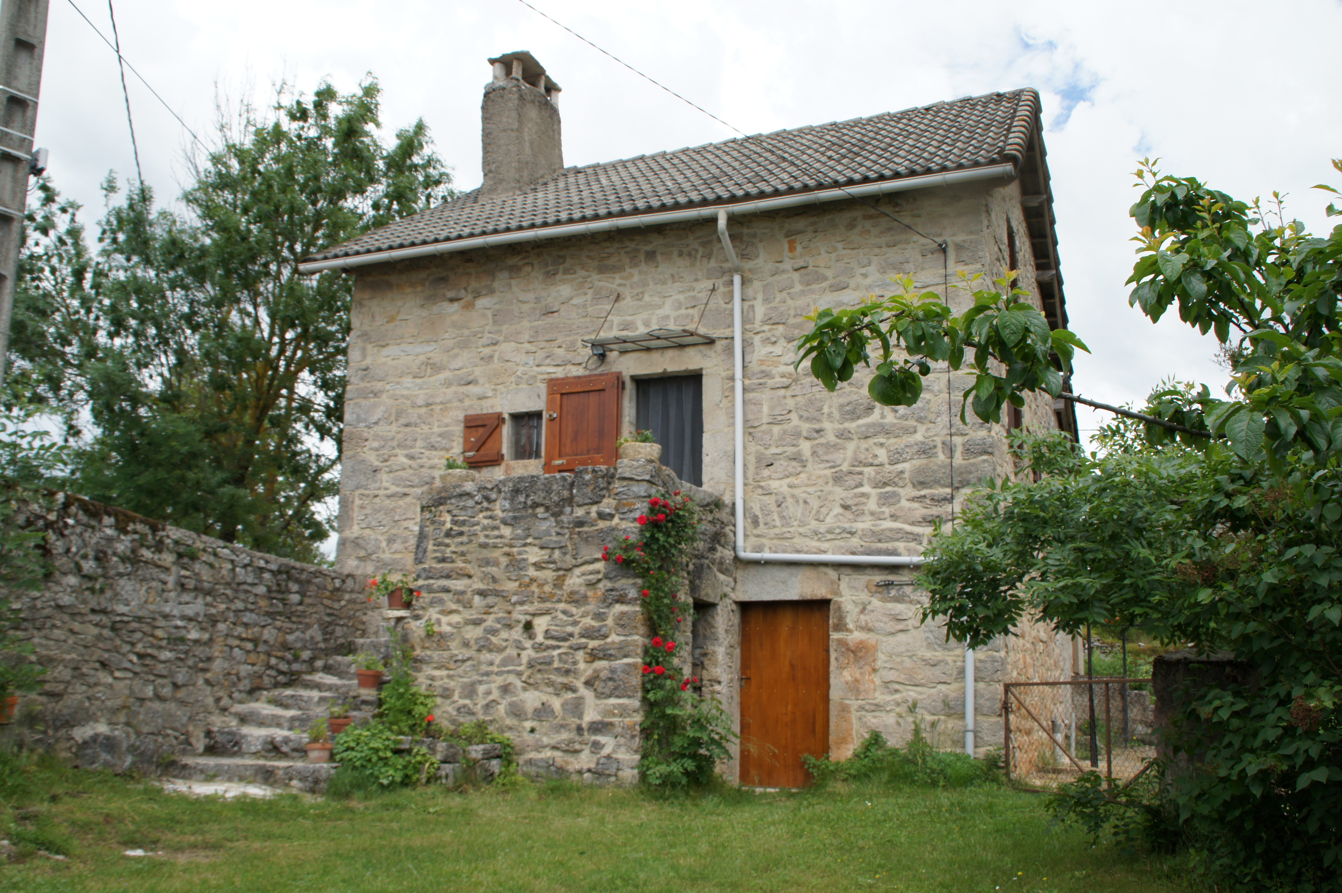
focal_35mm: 33
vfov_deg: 39.9
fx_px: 1229
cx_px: 671
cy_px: 446
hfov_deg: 57.3
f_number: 10
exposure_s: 1/200
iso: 200
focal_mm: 22
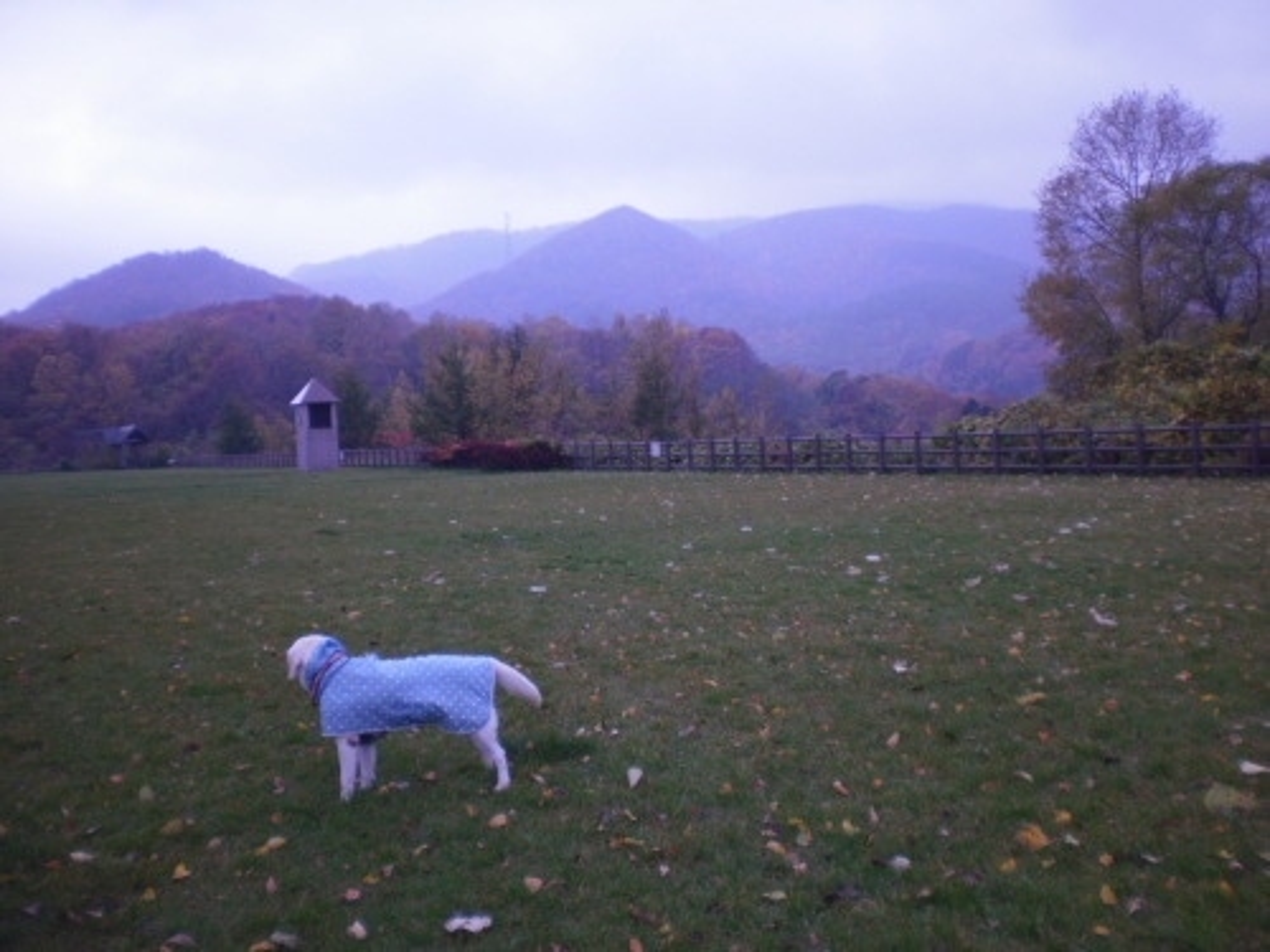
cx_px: 635
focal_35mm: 36
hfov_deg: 51.4
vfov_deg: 39.7
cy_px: 476
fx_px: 1321
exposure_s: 1/60
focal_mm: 6.3
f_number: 3.1
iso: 100
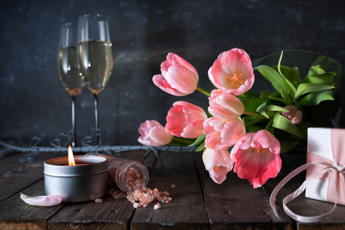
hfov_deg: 54.4
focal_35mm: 35
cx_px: 172
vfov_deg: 37.9
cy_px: 115
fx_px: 335
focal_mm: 35
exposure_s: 1/30
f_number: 5.6
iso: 100
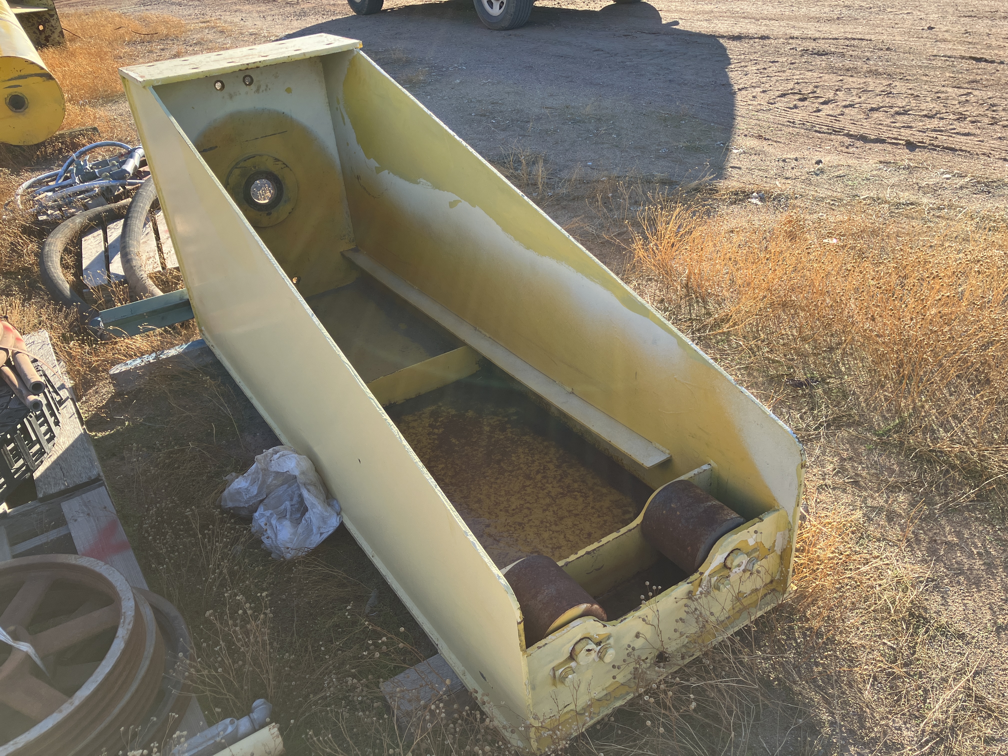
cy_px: 378
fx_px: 815
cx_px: 504
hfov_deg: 63.4
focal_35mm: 28
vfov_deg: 49.7
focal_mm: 3.99
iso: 32
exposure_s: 1/607
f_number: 1.8
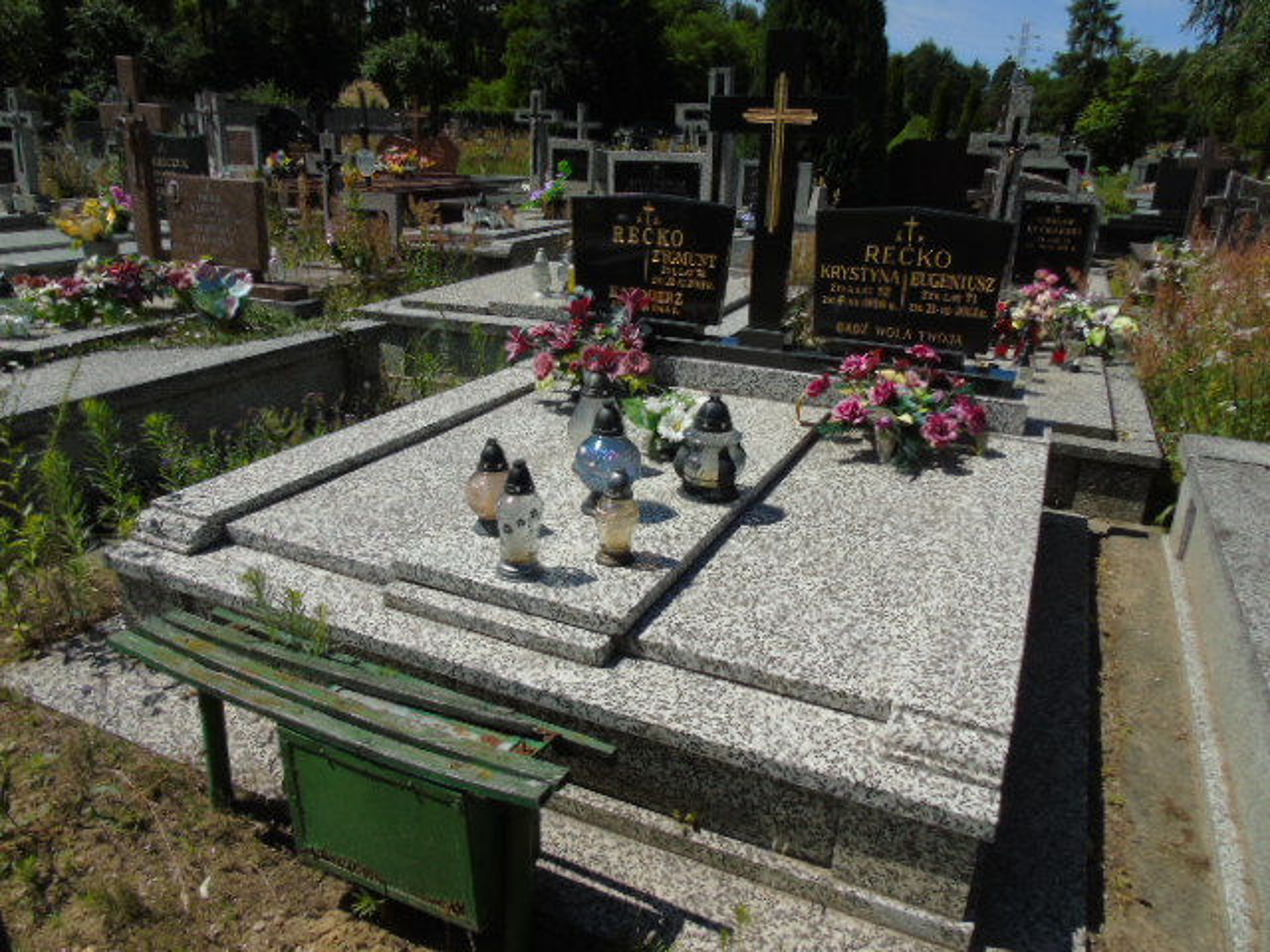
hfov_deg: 69.4
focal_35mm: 25
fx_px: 917
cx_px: 635
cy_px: 476
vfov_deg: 54.9
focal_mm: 4.4
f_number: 4.3
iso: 80
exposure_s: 1/1000
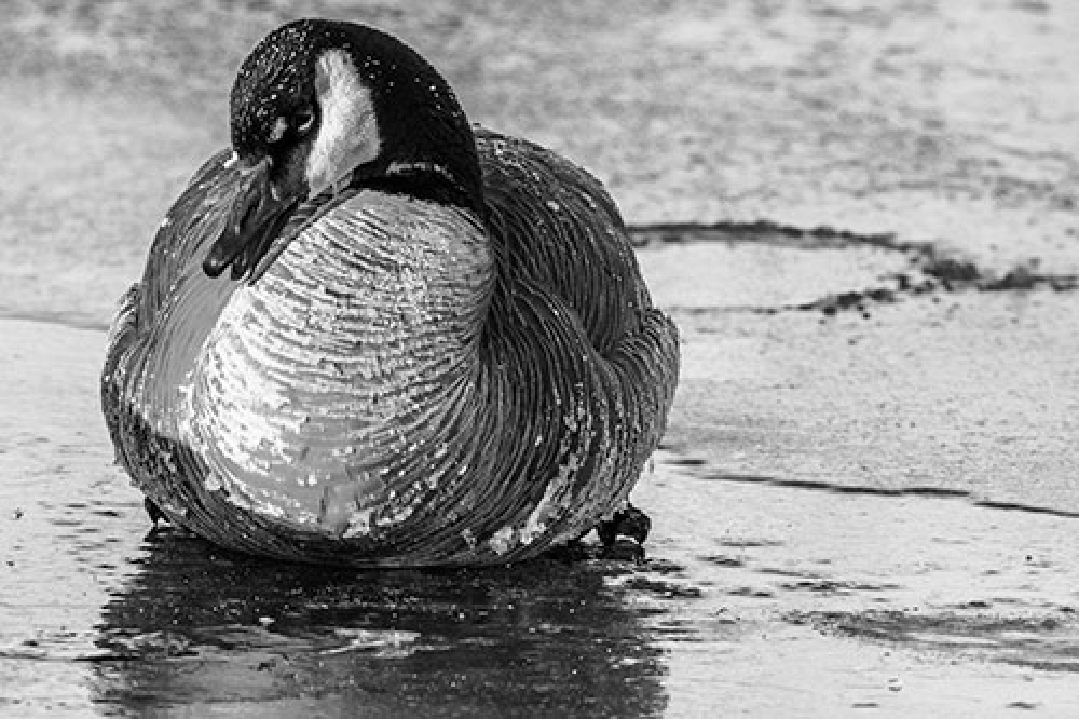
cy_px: 360
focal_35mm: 750
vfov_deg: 1.8
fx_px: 22470
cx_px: 540
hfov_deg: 2.8
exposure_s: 1/800
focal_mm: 750
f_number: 11
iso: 1800
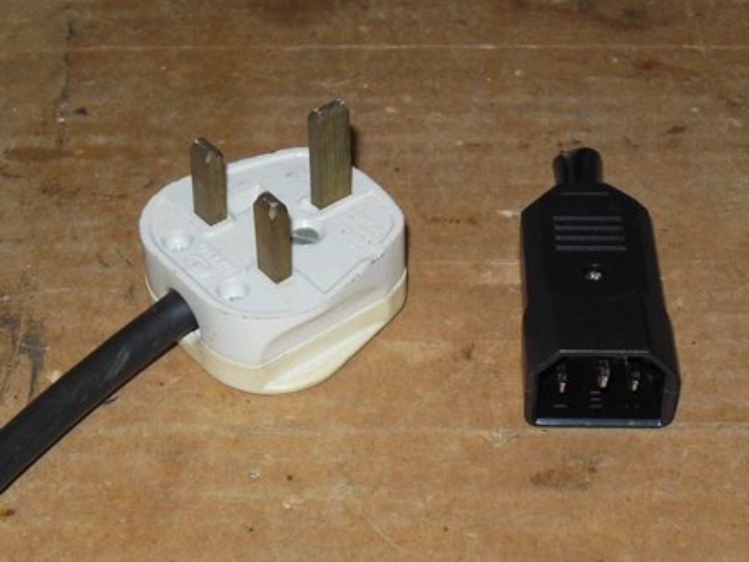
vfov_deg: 25.7
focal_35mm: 57
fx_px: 1233
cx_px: 374
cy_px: 281
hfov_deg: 33.8
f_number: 4.1
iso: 125
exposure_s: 1/60
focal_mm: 10.2
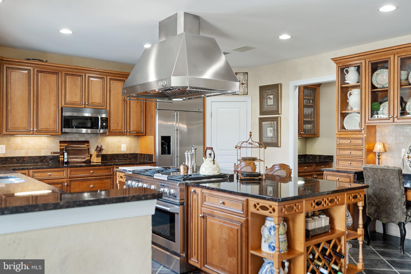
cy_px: 137
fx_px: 354
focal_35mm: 31
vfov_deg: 42.3
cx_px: 206
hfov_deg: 60.3
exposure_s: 1/30
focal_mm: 31
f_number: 4
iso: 320
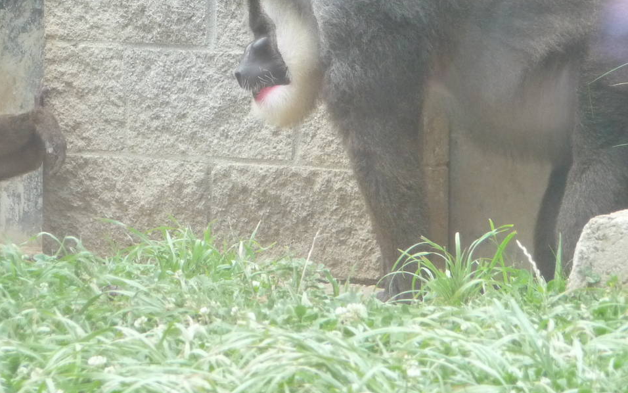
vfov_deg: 2.9
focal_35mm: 454
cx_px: 271
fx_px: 7772
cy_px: 66
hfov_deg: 4.6
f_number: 4.9
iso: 320
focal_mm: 44
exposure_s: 1/100
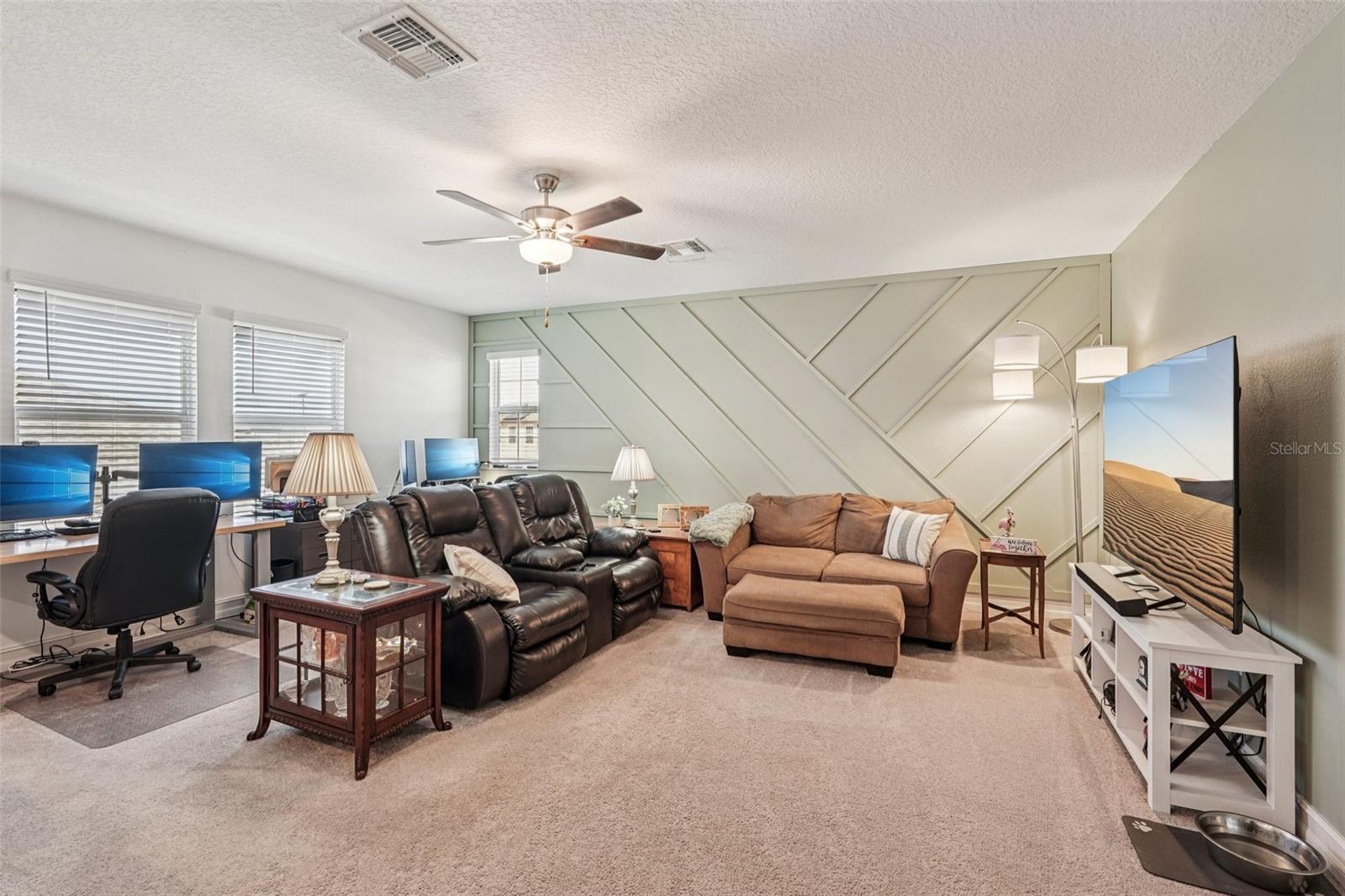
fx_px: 598
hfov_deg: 96.7
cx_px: 672
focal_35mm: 16
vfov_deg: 73.7
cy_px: 448
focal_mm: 16
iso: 400
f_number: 8
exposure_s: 1/8
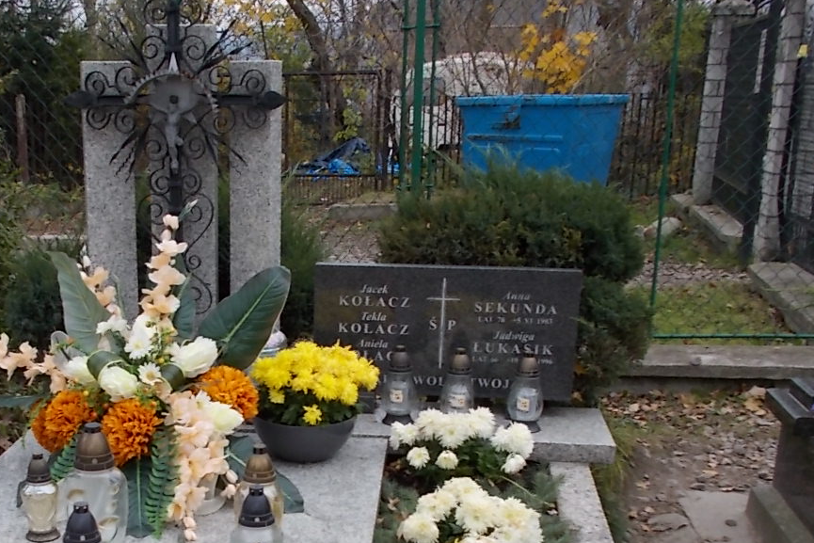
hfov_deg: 38.9
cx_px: 234
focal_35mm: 50
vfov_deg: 26.4
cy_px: 456
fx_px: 1131
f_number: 3.2
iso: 80
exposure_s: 1/80
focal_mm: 4.6
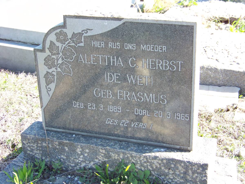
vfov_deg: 23.7
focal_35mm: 62
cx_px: 122
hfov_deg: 31.2
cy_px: 92
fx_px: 439
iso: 64
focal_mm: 10.5
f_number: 3.2
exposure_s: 1/100
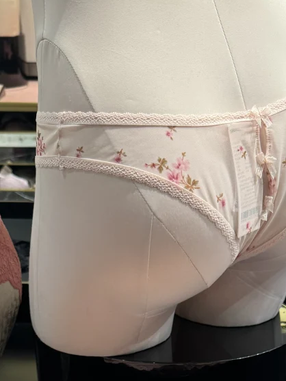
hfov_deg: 23.7
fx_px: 683
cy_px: 486
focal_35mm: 62
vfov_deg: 26.7
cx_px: 134
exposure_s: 1/100
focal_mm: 6.86
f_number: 1.78
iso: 200
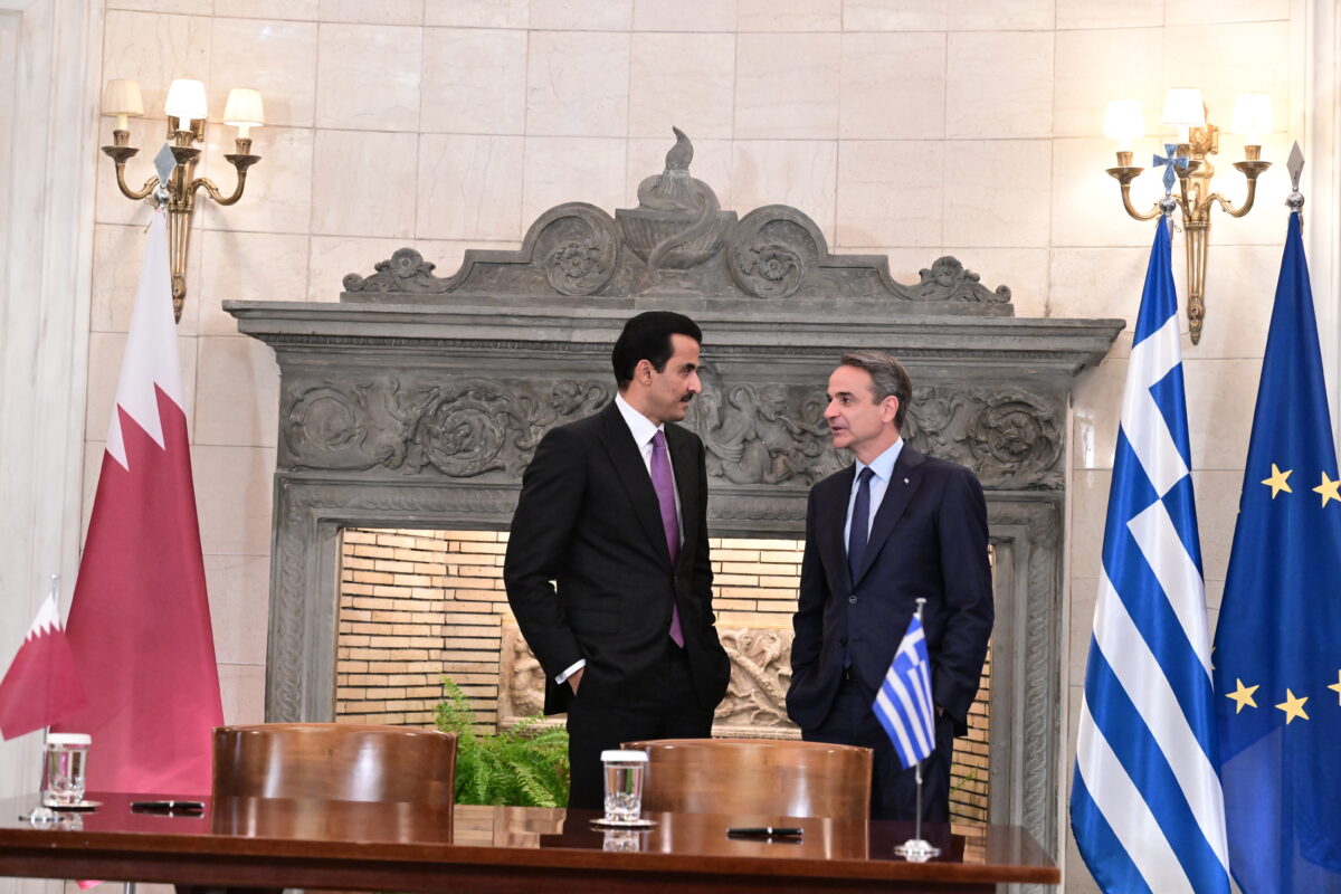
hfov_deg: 28.8
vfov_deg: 19.5
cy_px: 447
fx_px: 2607
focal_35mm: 70
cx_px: 670
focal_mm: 70
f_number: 4
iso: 8000
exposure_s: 1/320
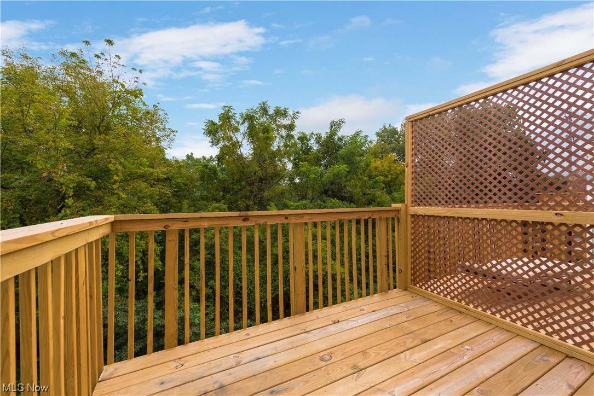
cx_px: 297
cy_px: 198
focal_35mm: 14
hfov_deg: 104.2
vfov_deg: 81.2
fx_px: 231
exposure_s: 1/640
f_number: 9
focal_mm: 14
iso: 200
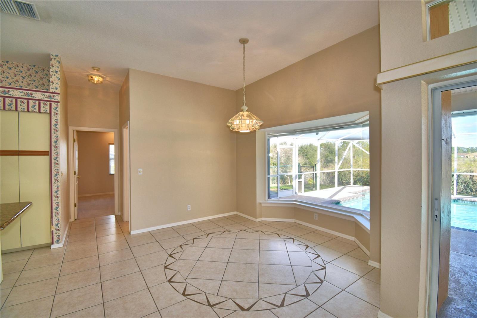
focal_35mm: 15
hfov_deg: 100.4
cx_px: 238
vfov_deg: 77.3
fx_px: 199
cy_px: 159
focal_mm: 10
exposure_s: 1/60
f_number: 4.5
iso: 110
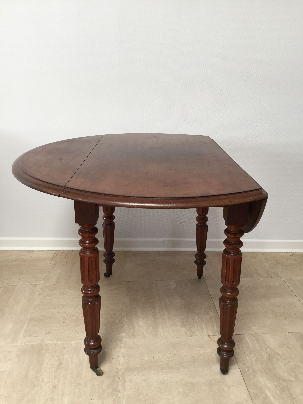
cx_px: 152
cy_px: 202
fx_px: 338
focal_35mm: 29
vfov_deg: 61.7
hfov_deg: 48.2
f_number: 2.2
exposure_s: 1/33
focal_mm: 4.15
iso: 64
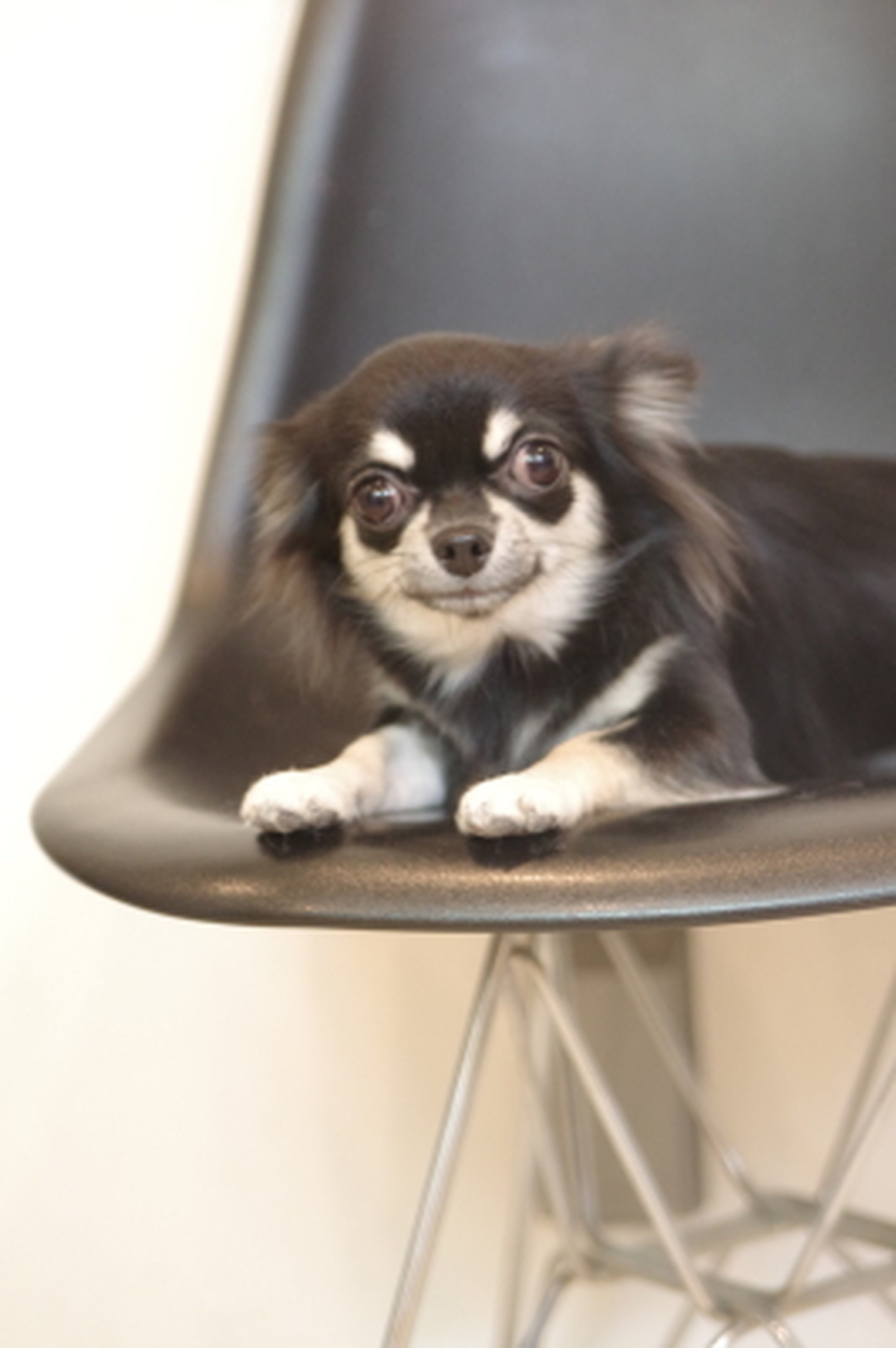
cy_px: 674
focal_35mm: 112
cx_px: 448
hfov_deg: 12.2
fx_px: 4188
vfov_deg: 18.3
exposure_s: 1/60
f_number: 2.8
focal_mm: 75
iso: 3200
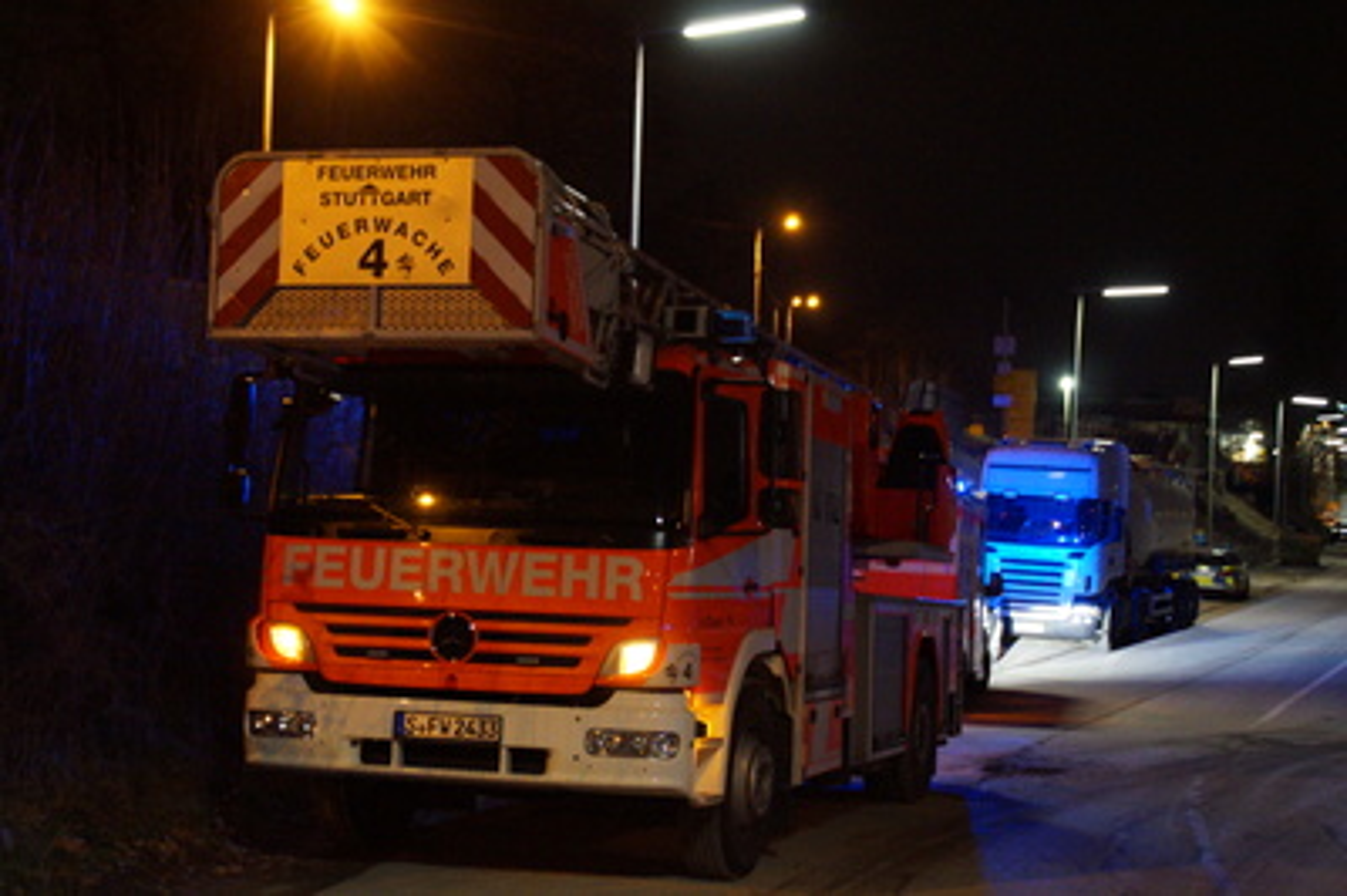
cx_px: 674
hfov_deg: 37.9
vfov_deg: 25.7
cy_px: 448
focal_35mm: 52
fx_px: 1963
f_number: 4.5
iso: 3200
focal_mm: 35
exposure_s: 1/8
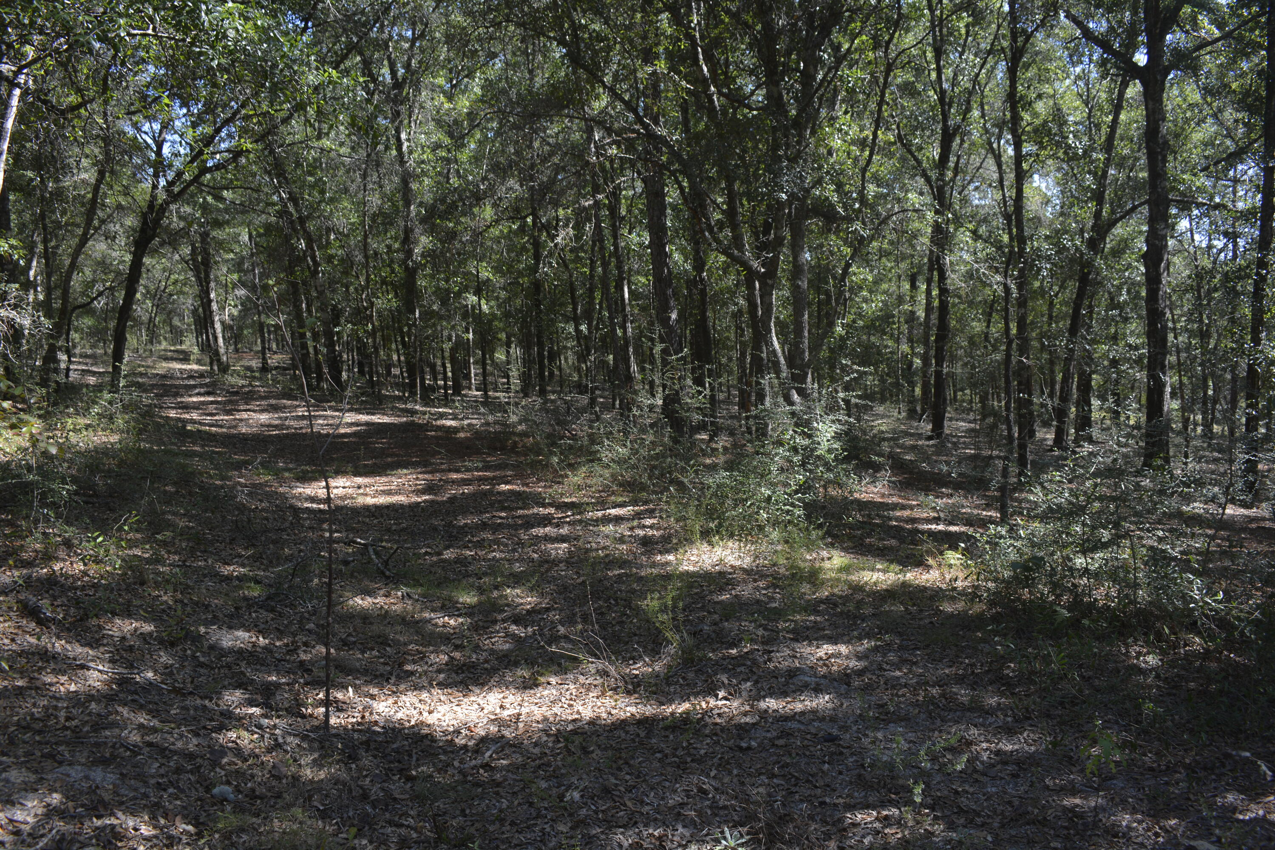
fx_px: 1169
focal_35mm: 33
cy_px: 425
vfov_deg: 40.0
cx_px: 638
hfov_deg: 57.2
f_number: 6.3
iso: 200
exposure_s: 1/160
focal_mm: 22
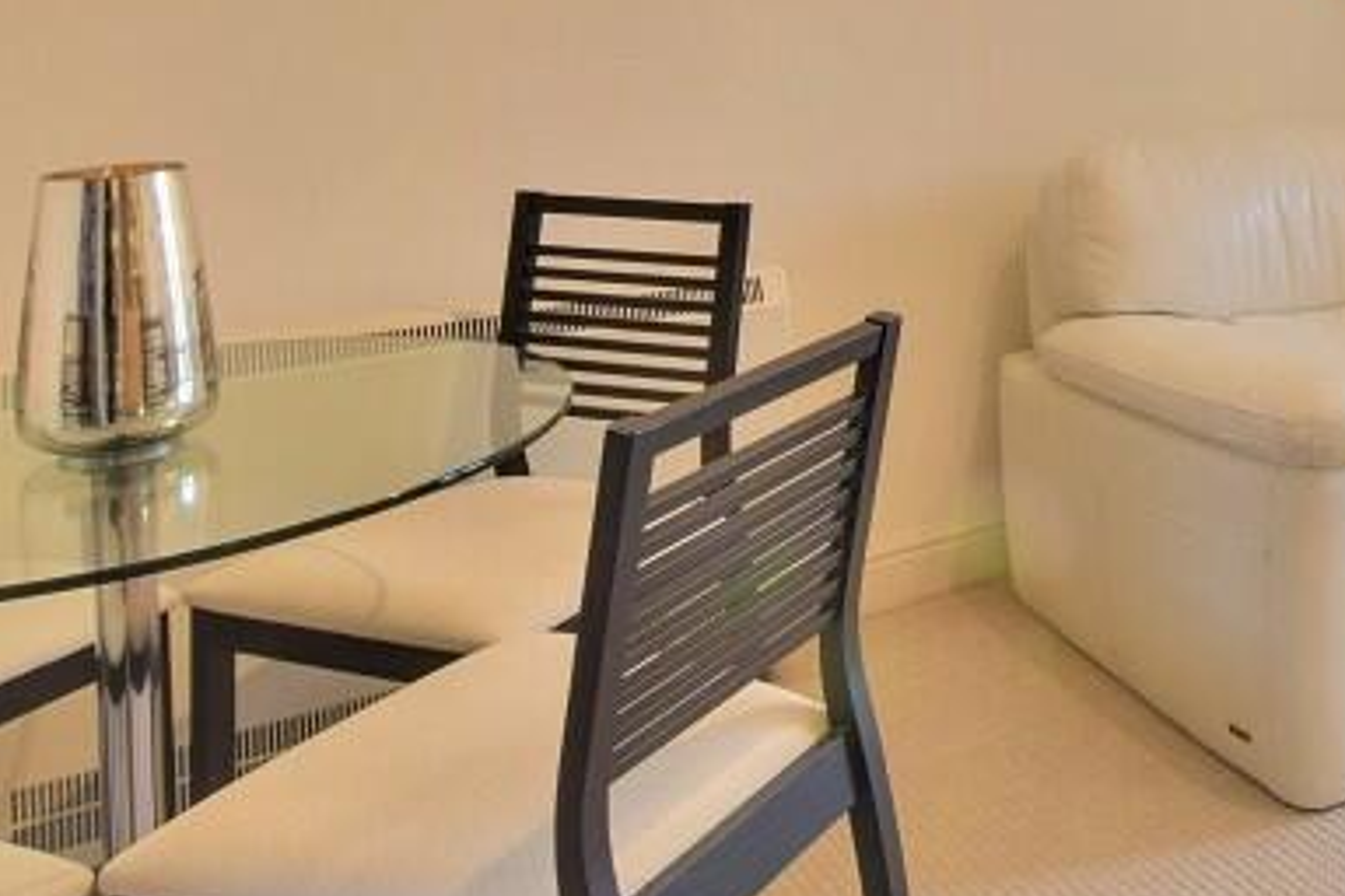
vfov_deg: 30.1
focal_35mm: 40
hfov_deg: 41.1
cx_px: 1398
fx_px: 1494
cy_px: -77
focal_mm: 10
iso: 100
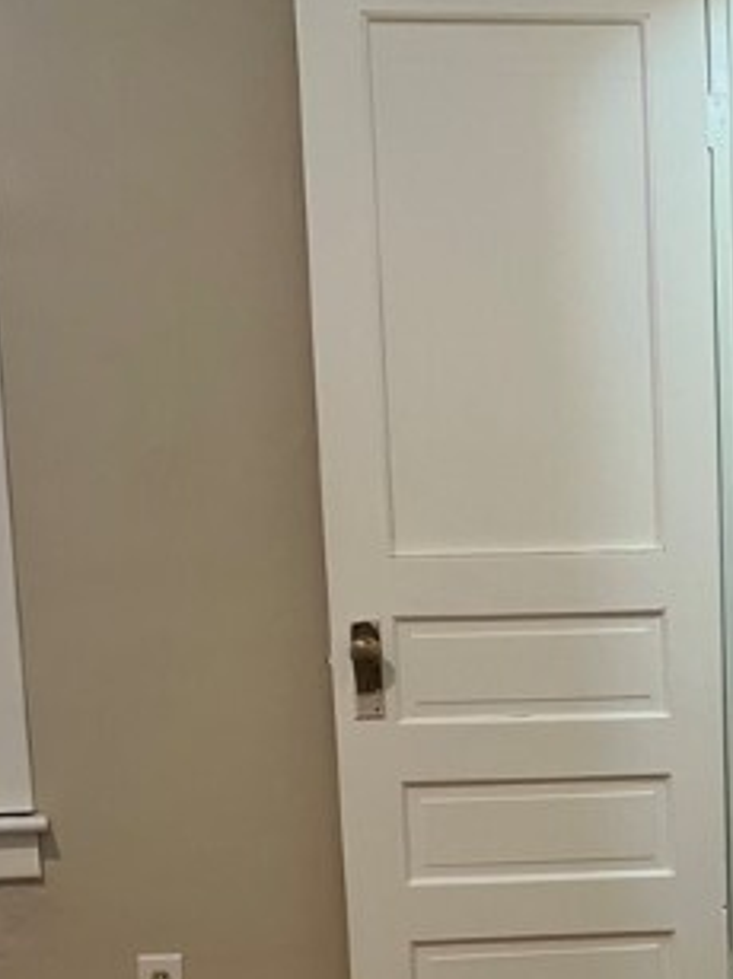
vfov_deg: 26.2
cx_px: 650
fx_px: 1978
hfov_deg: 20.6
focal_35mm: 70
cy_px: 995
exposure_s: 1/60
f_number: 1.8
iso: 200
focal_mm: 3.99
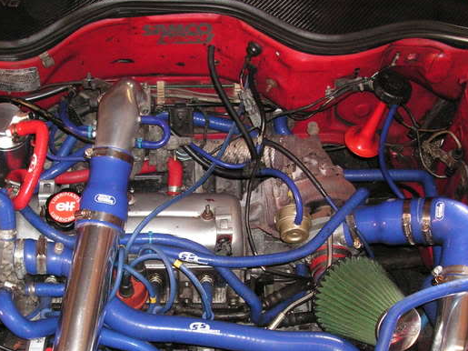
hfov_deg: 32.7
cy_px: 254
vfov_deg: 24.6
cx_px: 214
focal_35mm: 59
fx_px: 797
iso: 160
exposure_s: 1/45
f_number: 3.3
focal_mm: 6.3
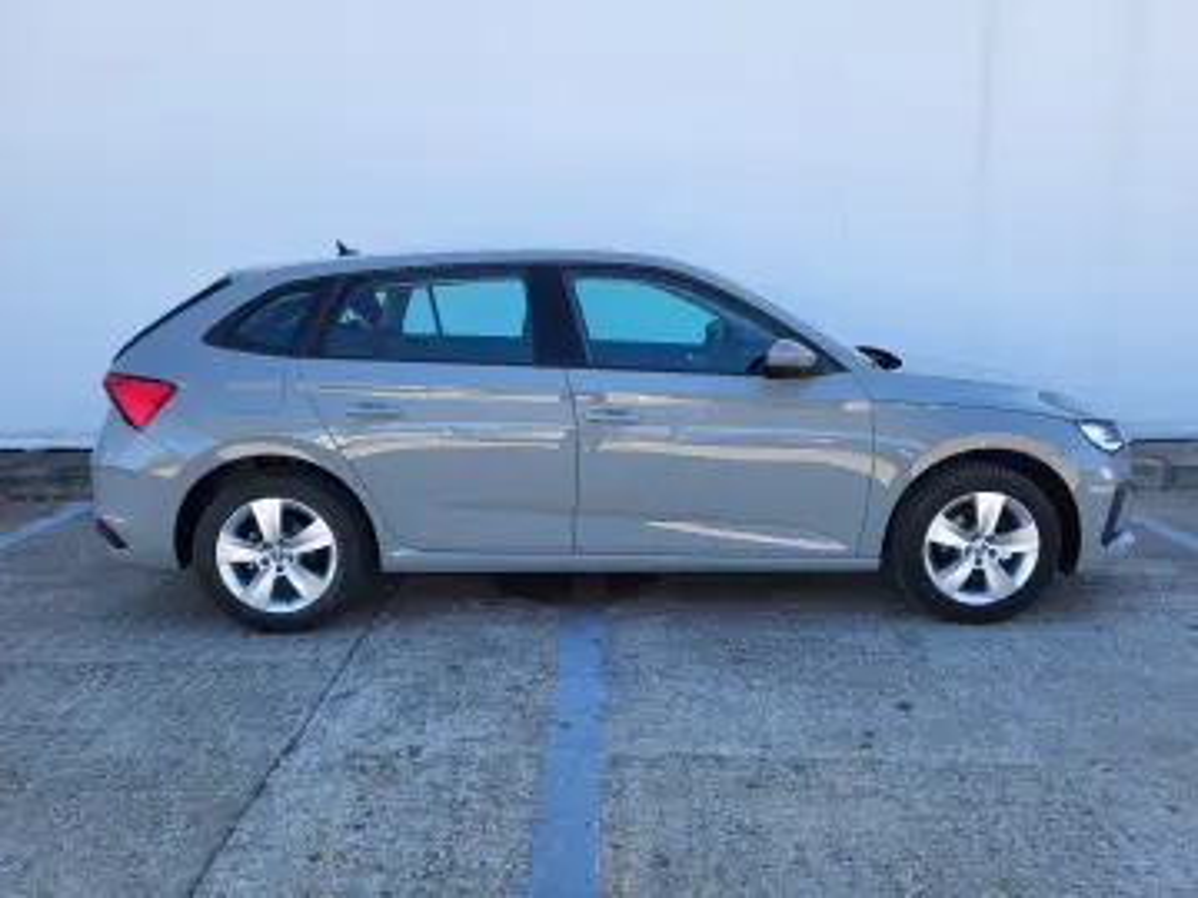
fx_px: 900
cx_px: 599
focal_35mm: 26
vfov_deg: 53.1
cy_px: 449
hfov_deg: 67.3
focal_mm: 5.4
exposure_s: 1/462
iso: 40
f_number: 1.8
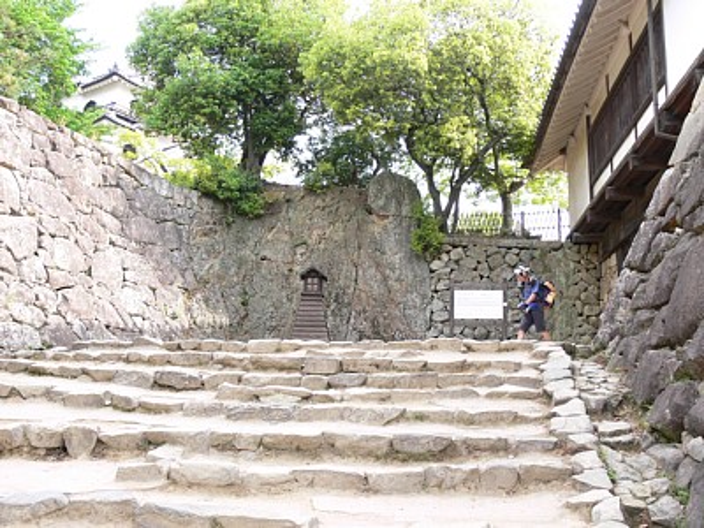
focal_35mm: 35
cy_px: 264
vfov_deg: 40.7
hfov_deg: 52.6
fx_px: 712
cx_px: 352
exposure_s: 1/60
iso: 80
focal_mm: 7.4
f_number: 4
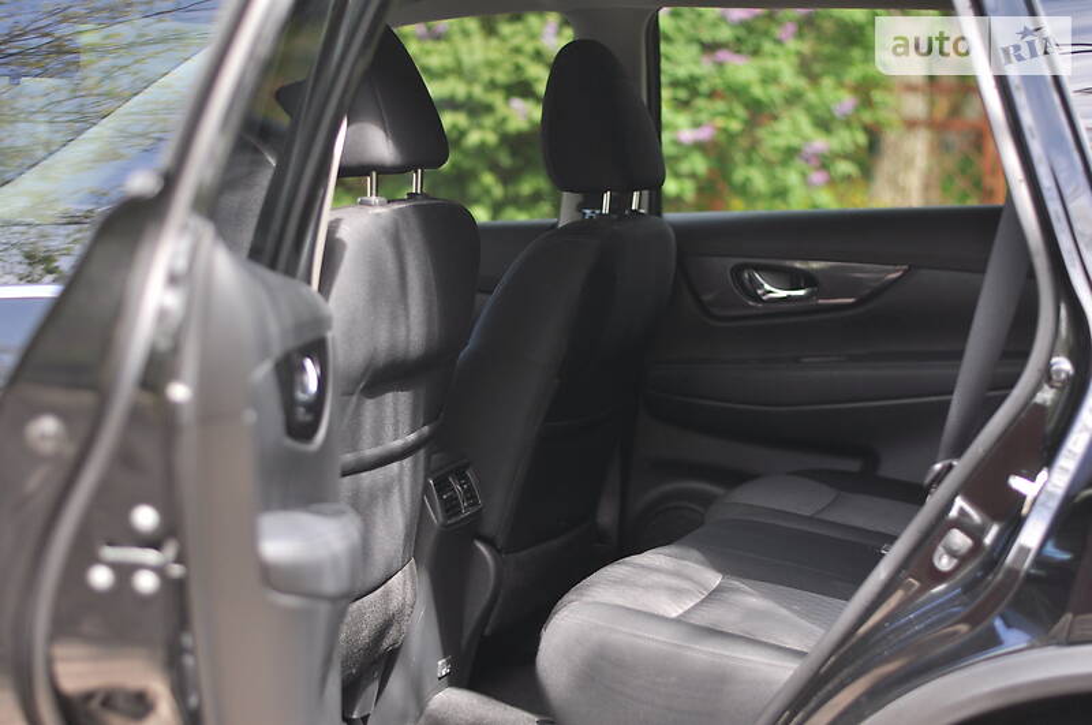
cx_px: 546
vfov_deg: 18.1
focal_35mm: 75
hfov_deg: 27.0
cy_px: 362
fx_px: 2272
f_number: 1.8
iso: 250
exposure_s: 1/1000
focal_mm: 50
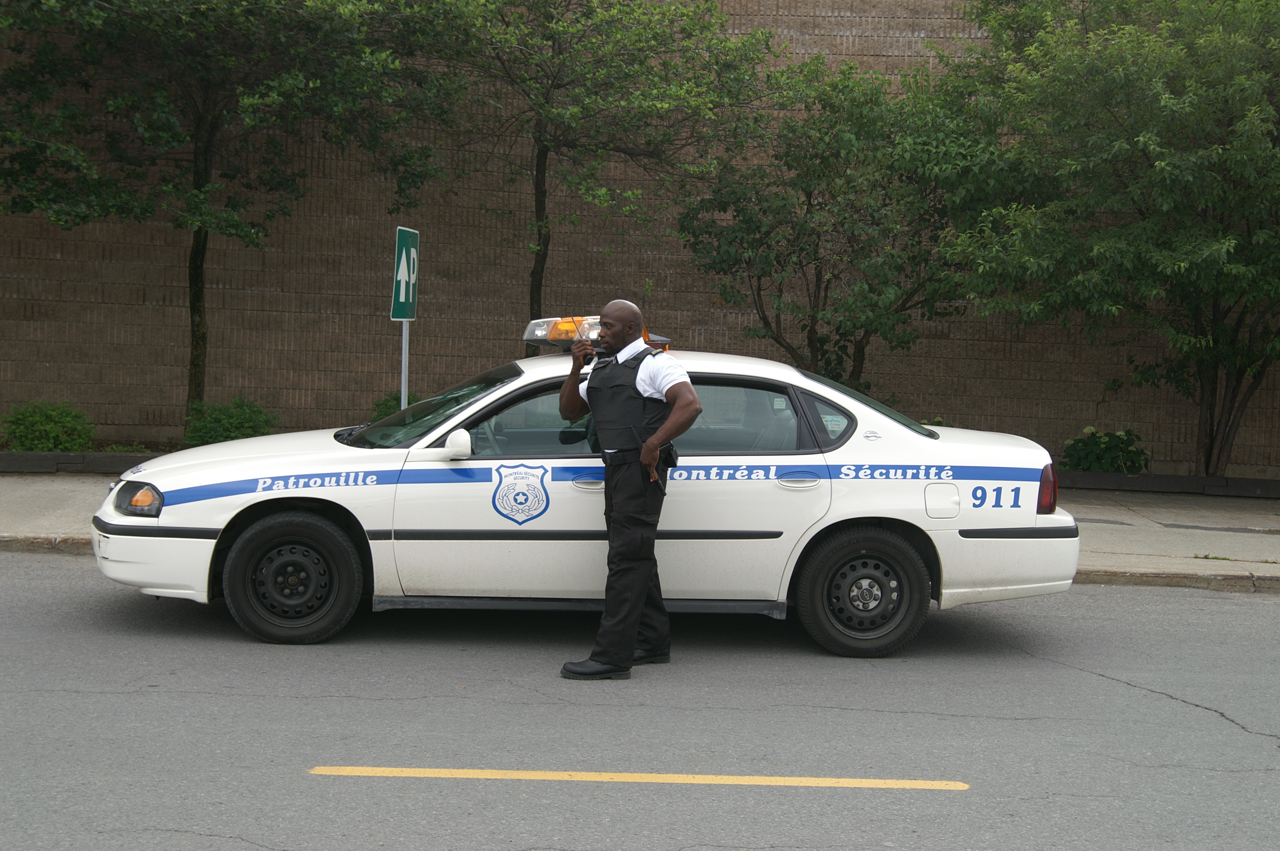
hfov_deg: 37.9
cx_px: 640
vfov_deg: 25.7
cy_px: 426
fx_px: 1865
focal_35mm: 52
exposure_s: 1/80
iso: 100
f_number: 8
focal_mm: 35
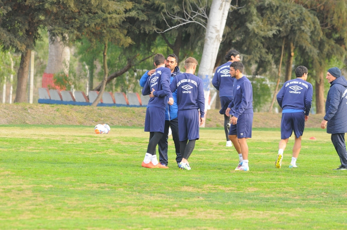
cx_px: 174
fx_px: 4331
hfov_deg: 4.6
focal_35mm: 450
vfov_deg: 3.0
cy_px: 115
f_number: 5.6
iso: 500
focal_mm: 300
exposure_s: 1/320
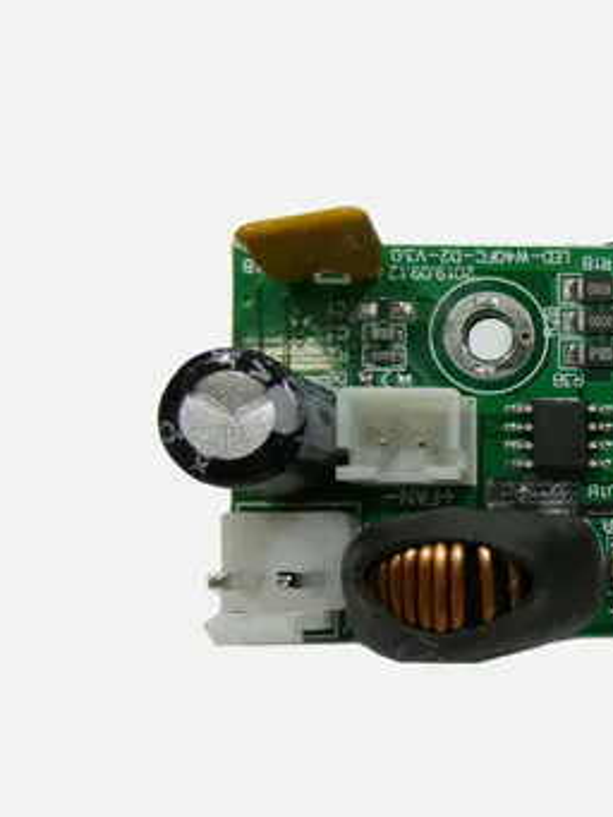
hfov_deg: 28.9
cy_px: 522
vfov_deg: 41.7
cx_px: 687
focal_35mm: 45
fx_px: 1062
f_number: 3.3
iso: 80
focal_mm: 4.3
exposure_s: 1/80
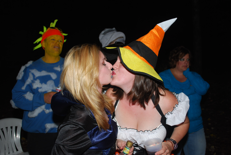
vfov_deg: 37.0
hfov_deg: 53.1
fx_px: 231
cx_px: 116
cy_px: 78
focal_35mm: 36
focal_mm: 24
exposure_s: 1/60
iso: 200
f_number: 4.2
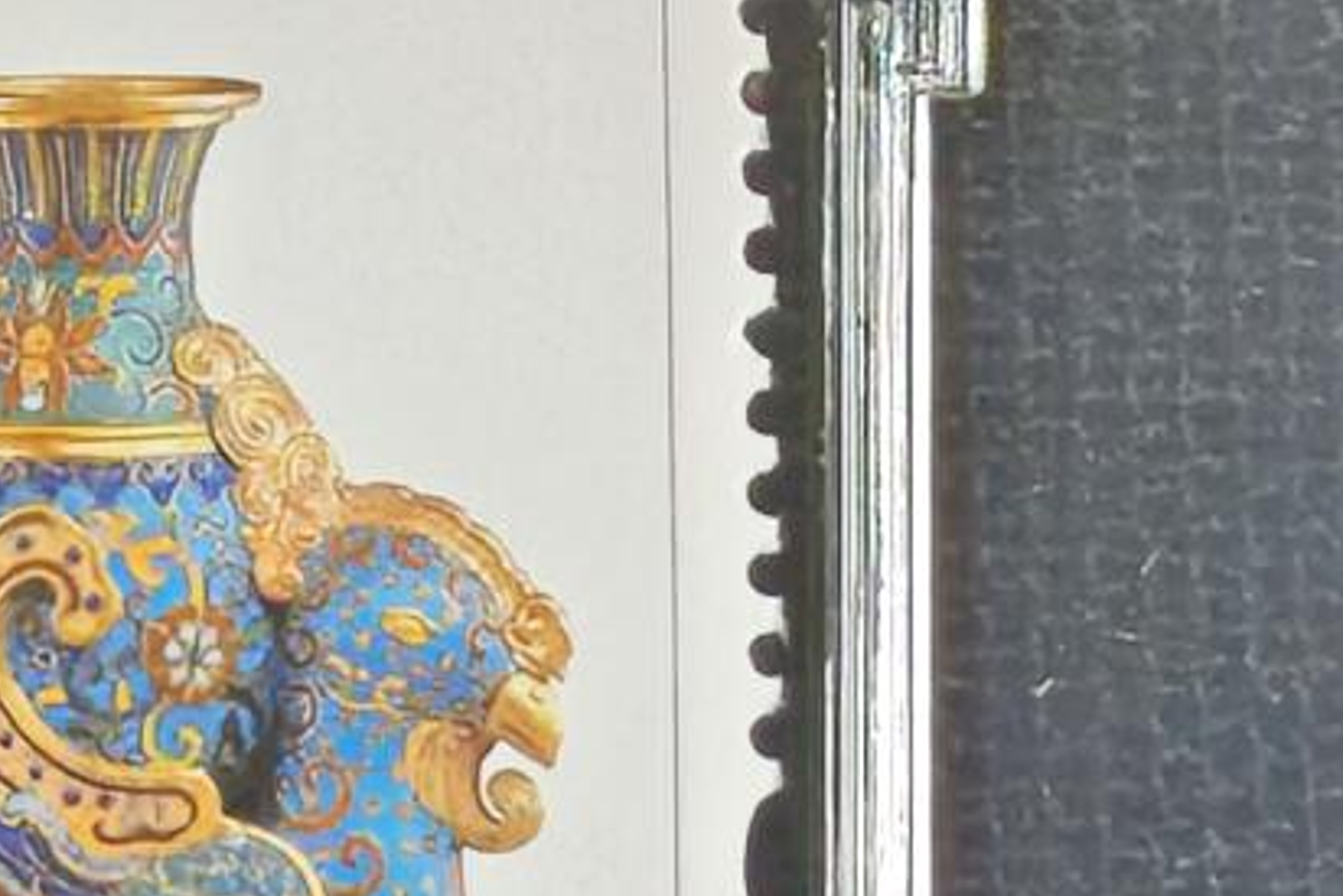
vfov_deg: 2.9
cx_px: 130
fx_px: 17800
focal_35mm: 477
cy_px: 111
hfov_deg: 4.3
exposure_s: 1/469
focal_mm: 4.94
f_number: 1.5
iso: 50
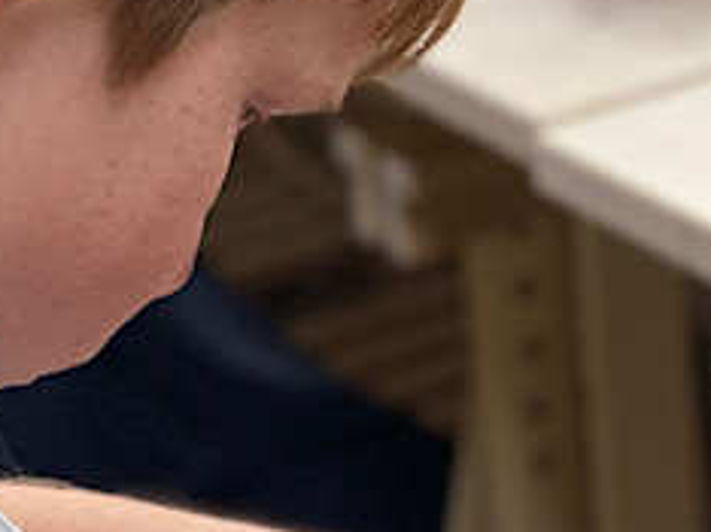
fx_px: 3652
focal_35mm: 178
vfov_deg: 8.3
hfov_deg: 11.0
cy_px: 404
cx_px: 708
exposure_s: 1/50
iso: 160
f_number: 2
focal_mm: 6
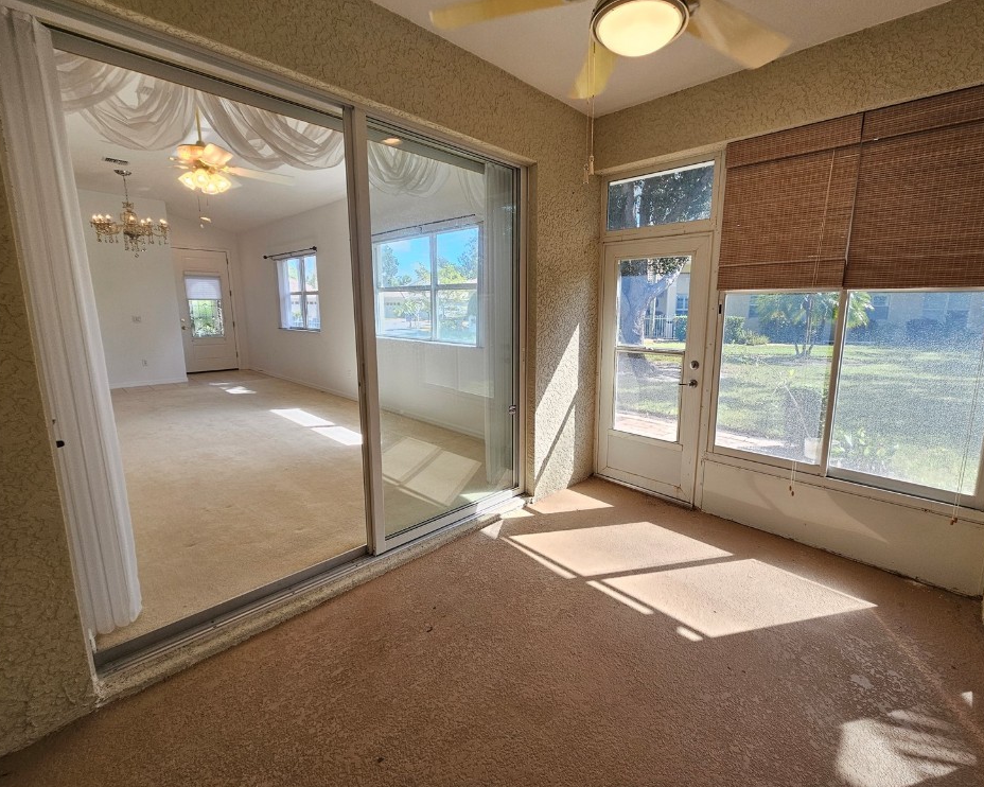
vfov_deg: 88.0
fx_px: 408
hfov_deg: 100.4
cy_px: 388
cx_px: 538
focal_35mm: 14
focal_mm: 2.2
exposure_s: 1/120
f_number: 2.2
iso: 64
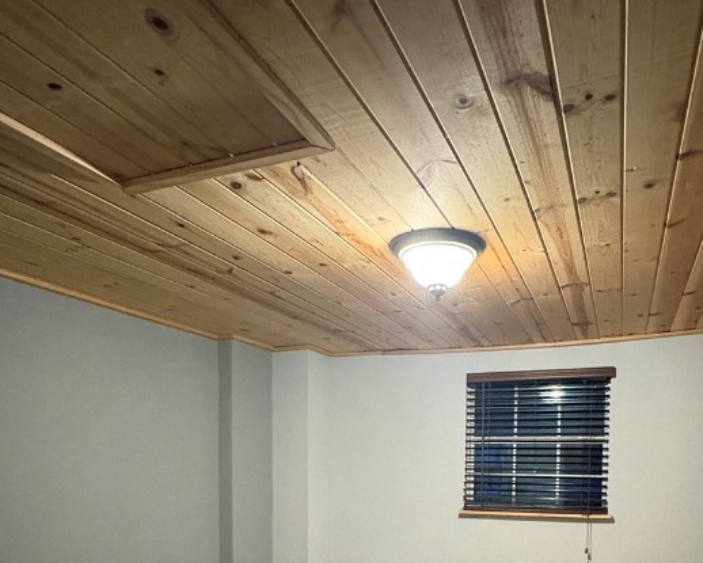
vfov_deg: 49.0
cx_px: 425
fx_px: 562
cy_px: 479
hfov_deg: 63.4
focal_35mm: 27
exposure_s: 1/40
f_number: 2.2
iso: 640
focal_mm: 2.22
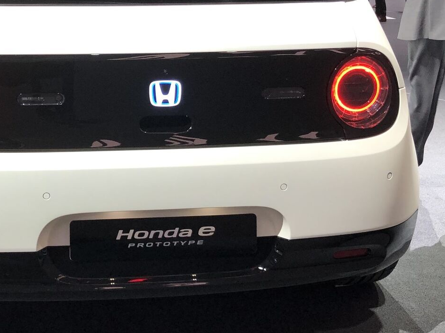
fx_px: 733
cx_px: 126
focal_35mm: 57
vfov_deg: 25.3
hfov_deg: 33.3
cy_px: 70
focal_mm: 3.99
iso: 32
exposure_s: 1/43
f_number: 1.8
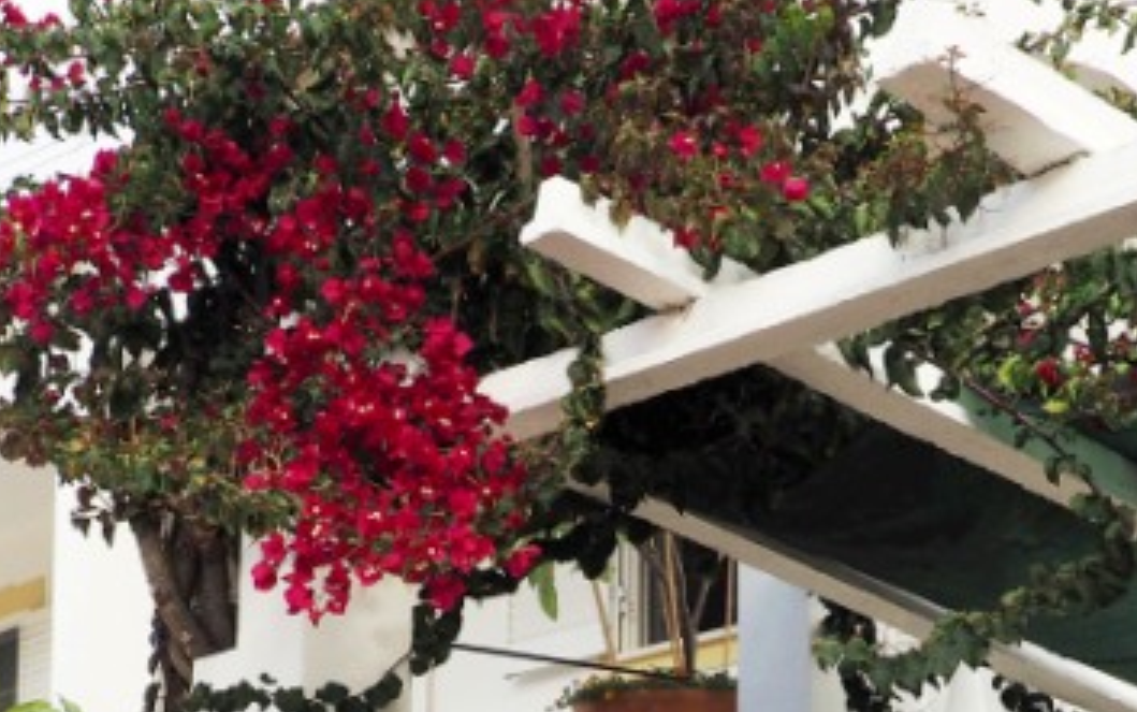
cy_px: 947
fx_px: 2666
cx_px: 451
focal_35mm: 86
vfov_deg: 14.5
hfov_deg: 24.0
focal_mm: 14
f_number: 7.1
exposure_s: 1/320
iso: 200
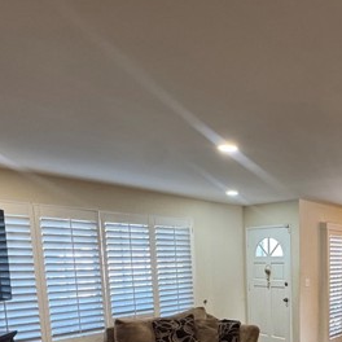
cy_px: 297
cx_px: 308
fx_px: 335
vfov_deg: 49.2
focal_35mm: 30
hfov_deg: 48.3
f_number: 2.2
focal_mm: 2.22
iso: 250
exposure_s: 1/120
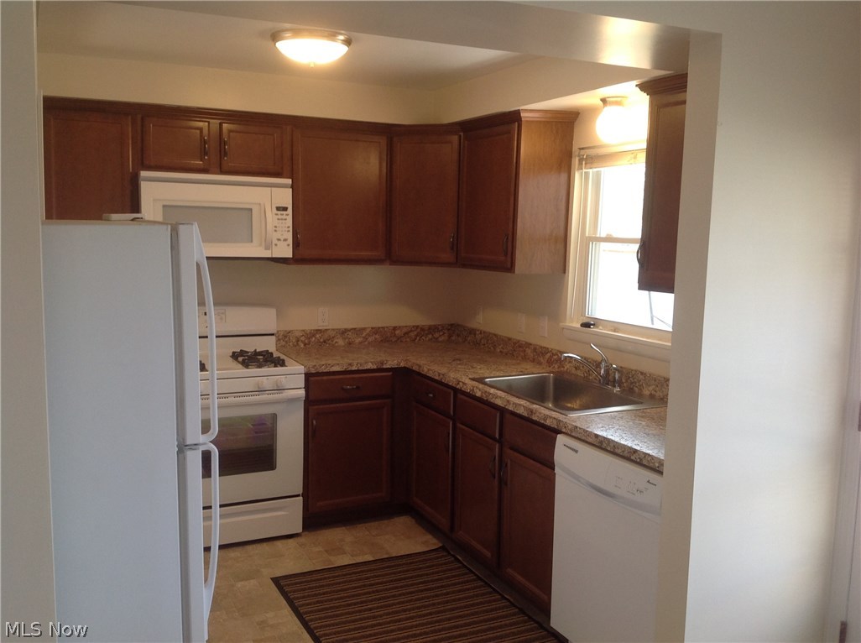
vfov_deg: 40.6
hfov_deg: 52.7
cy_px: 322
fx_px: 869
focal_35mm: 35
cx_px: 430
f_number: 2.4
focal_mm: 4.28
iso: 64
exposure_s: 1/60
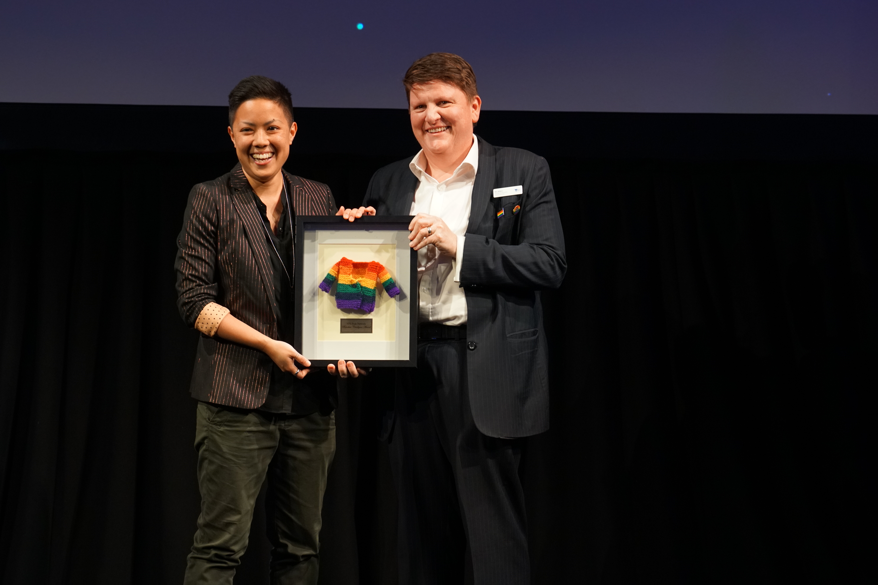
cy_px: 292
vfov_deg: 13.0
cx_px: 439
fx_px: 2561
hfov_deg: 19.5
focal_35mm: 105
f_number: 4
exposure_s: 1/160
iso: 1000
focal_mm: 70
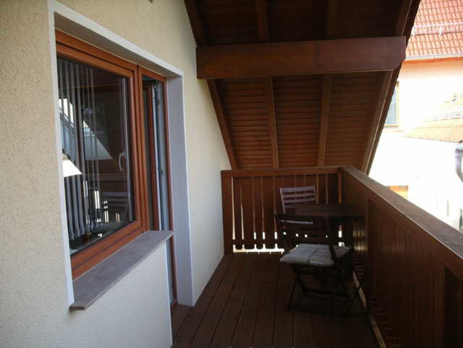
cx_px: 232
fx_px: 495
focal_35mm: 37
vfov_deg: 38.7
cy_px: 174
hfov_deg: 50.1
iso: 64
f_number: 2.8
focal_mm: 7.8
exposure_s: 1/100
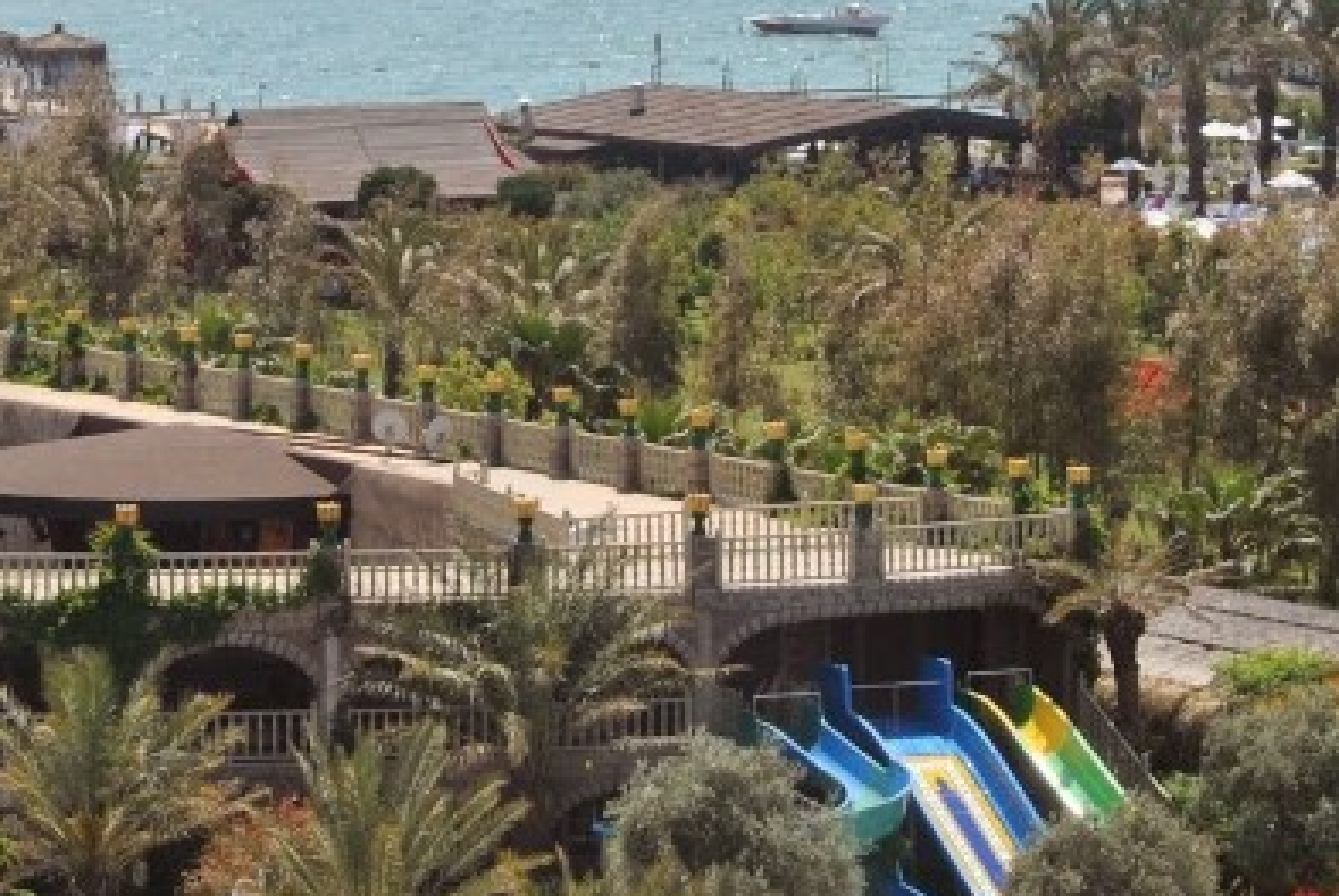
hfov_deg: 9.8
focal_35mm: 210
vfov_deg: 6.5
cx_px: 571
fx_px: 7819
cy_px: 75
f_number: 9
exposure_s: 1/320
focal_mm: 48
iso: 100
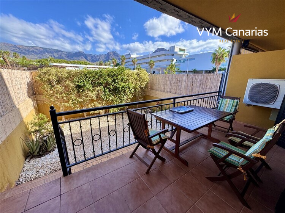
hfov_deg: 102.1
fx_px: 115
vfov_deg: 85.6
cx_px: 142
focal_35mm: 14
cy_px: 106
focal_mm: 2.22
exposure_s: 1/445
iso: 40
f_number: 2.2
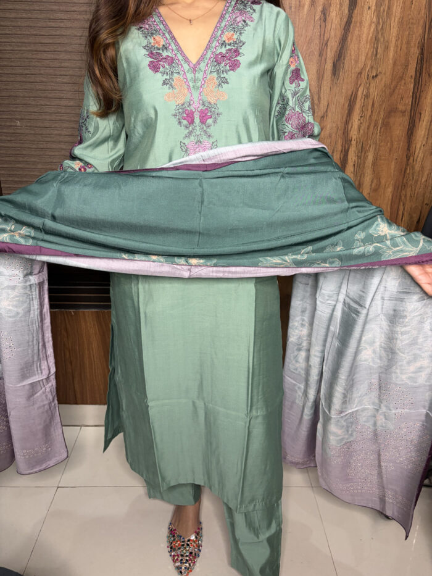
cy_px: 288
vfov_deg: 67.3
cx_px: 216
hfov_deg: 53.1
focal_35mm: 26
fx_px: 433
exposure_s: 1/50
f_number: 1.6
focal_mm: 5.96
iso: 125
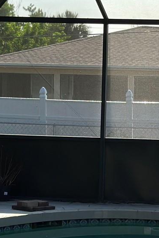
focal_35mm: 144
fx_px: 954
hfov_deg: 9.4
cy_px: 165
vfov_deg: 14.2
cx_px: 190
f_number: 1.78
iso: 100
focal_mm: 6.86
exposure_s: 1/4367
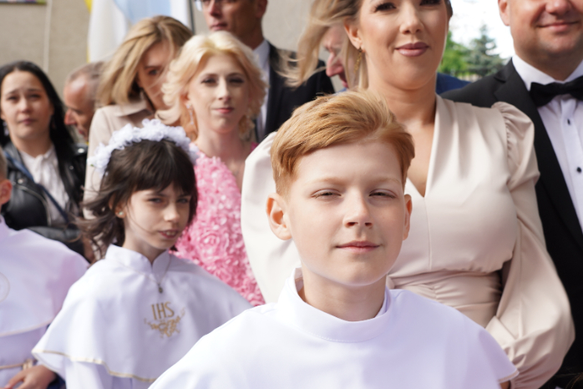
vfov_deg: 25.0
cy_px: 254
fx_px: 875
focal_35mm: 54
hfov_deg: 36.6
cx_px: 365
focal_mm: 29
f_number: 5.6
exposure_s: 1/100
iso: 160
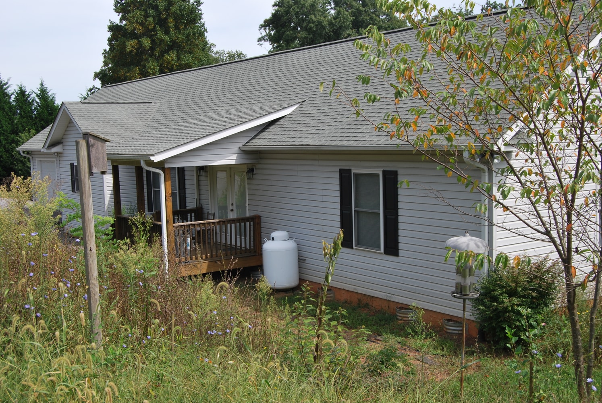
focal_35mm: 42
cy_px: 202
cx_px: 301
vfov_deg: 32.0
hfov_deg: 46.3
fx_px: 703
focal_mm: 28
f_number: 6.3
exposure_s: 1/160
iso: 100
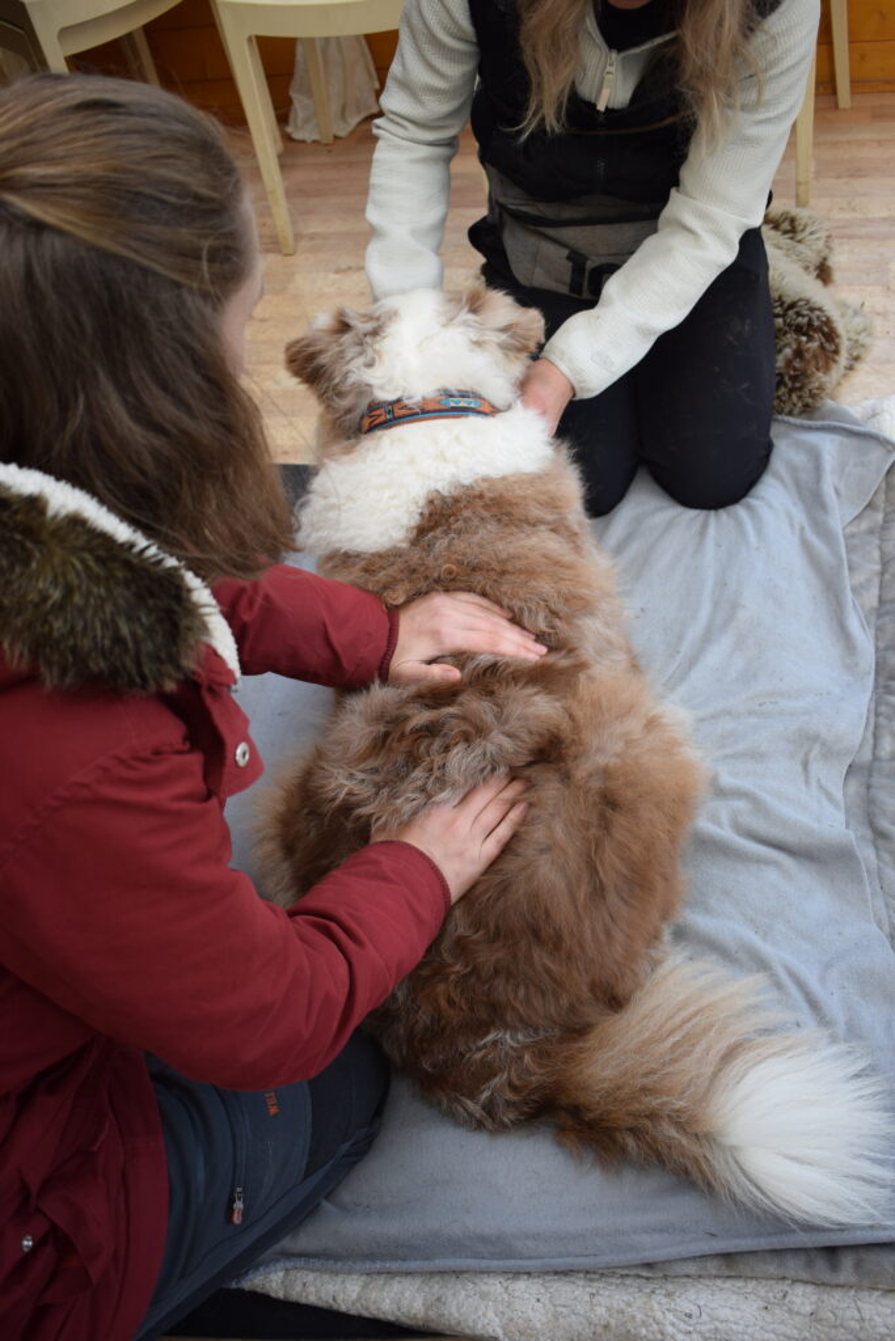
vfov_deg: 53.1
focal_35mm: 36
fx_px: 1342
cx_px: 448
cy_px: 670
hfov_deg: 36.9
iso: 400
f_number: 4.5
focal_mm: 24
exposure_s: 1/80
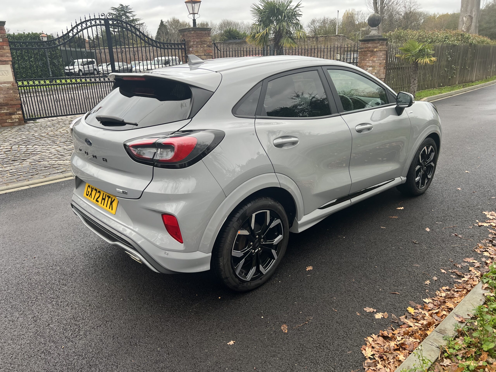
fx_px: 373
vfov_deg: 53.1
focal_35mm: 26
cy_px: 186
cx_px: 248
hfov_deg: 67.3
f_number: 1.5
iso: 80
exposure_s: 1/121
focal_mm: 5.7
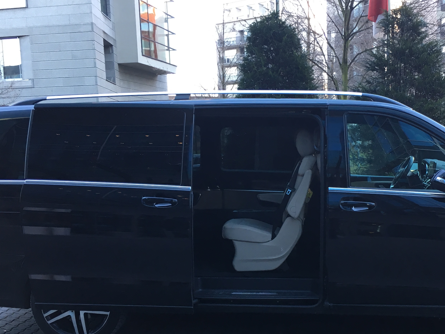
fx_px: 604
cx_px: 292
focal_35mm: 47
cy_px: 232
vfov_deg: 30.6
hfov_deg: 40.0
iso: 25
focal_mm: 4.15
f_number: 2.2
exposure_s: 1/33
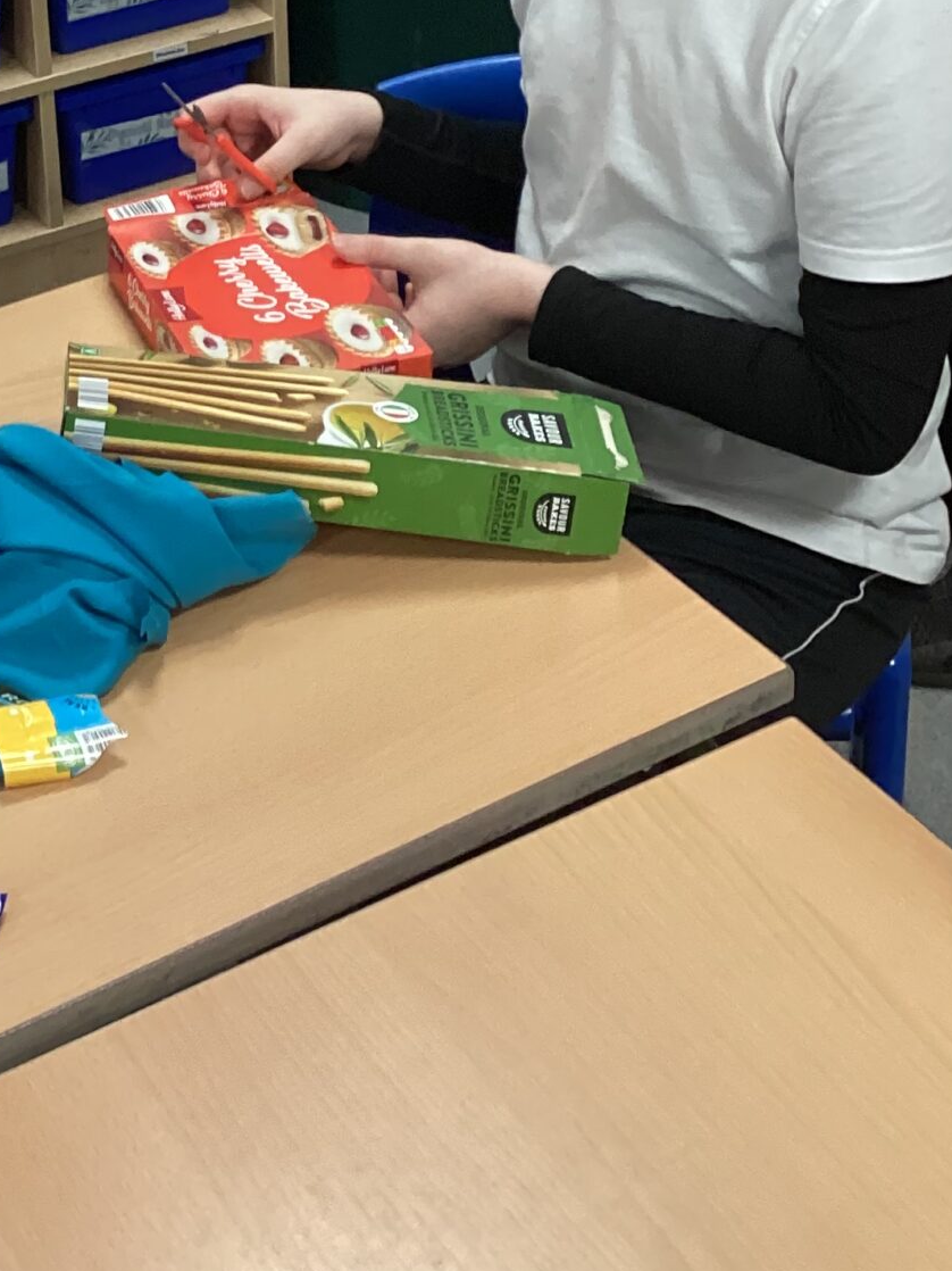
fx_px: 2604
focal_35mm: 71
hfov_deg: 20.4
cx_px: 167
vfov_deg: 26.3
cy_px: 67
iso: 200
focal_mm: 3.3
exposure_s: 1/60
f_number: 2.4
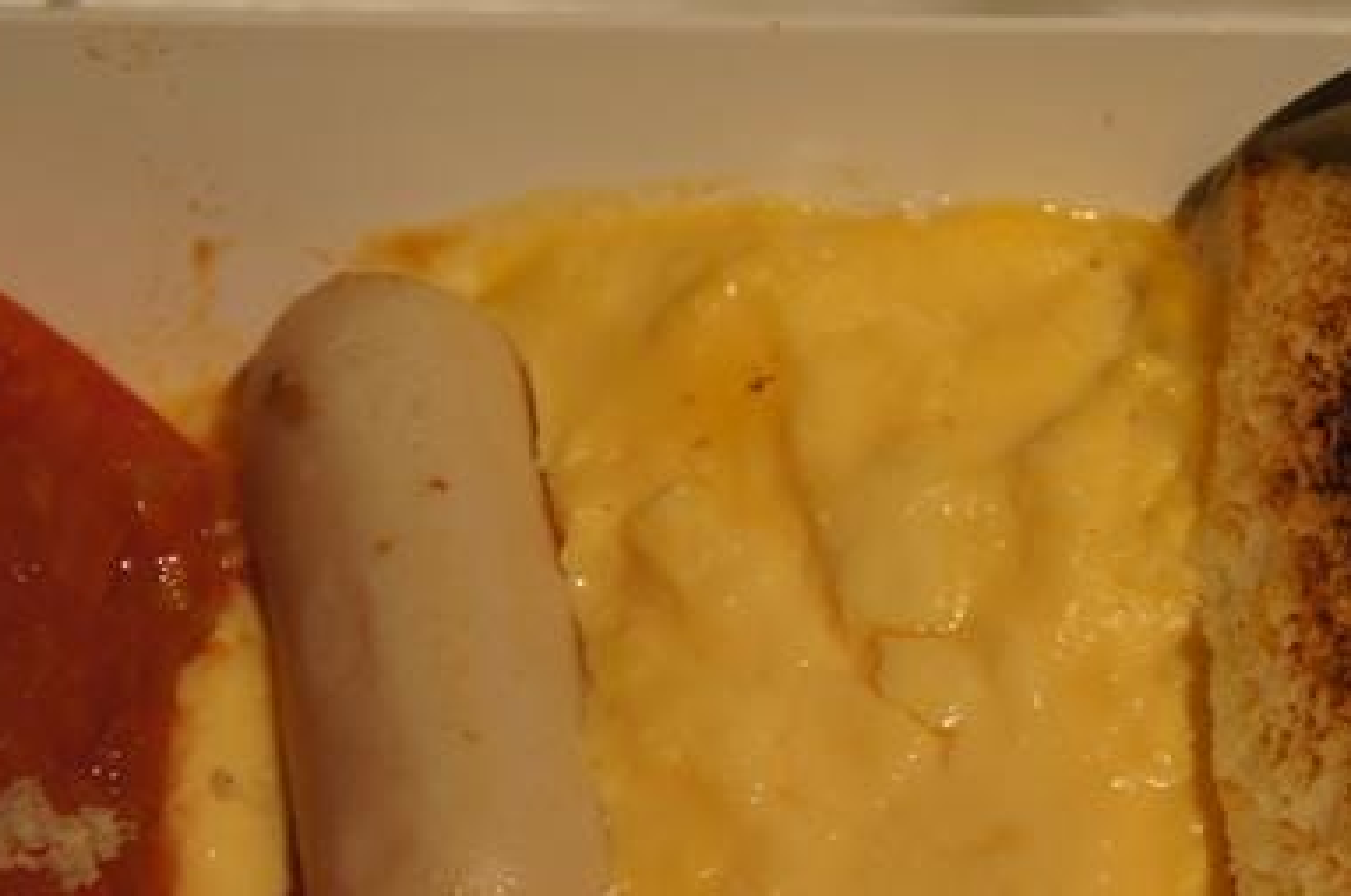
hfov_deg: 17.8
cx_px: 864
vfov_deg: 11.9
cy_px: 621
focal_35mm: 115
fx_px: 4308
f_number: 4.5
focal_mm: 37
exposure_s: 1/60
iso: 250
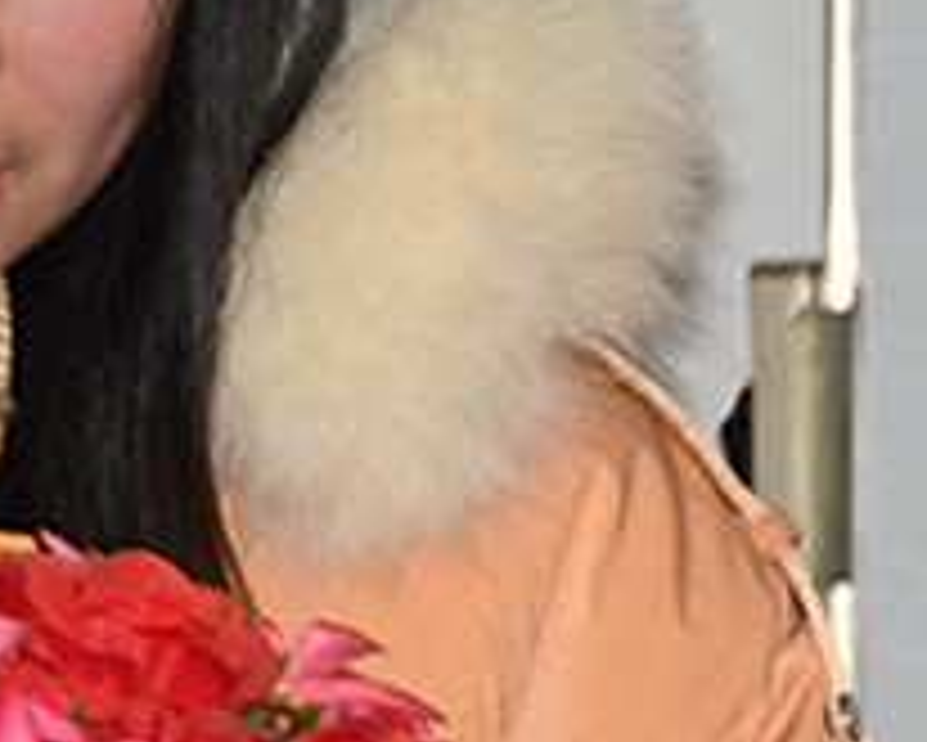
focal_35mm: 611
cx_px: -112
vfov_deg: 2.5
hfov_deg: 3.2
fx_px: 16771
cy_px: 146
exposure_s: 1/250
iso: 1600
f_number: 5.3
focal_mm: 112
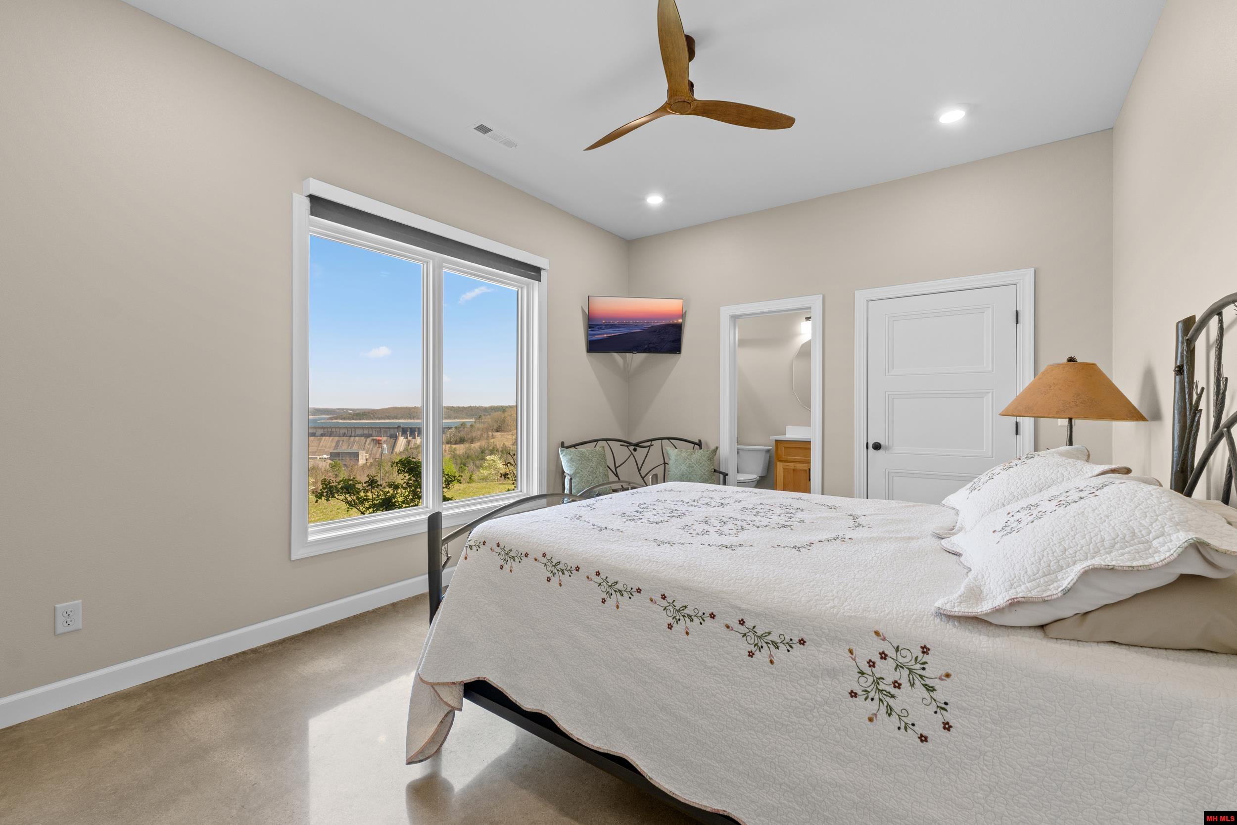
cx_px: 618
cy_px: 412
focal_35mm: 15
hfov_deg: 100.4
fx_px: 515
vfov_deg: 77.3
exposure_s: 1/6
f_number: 9
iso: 200
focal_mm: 10
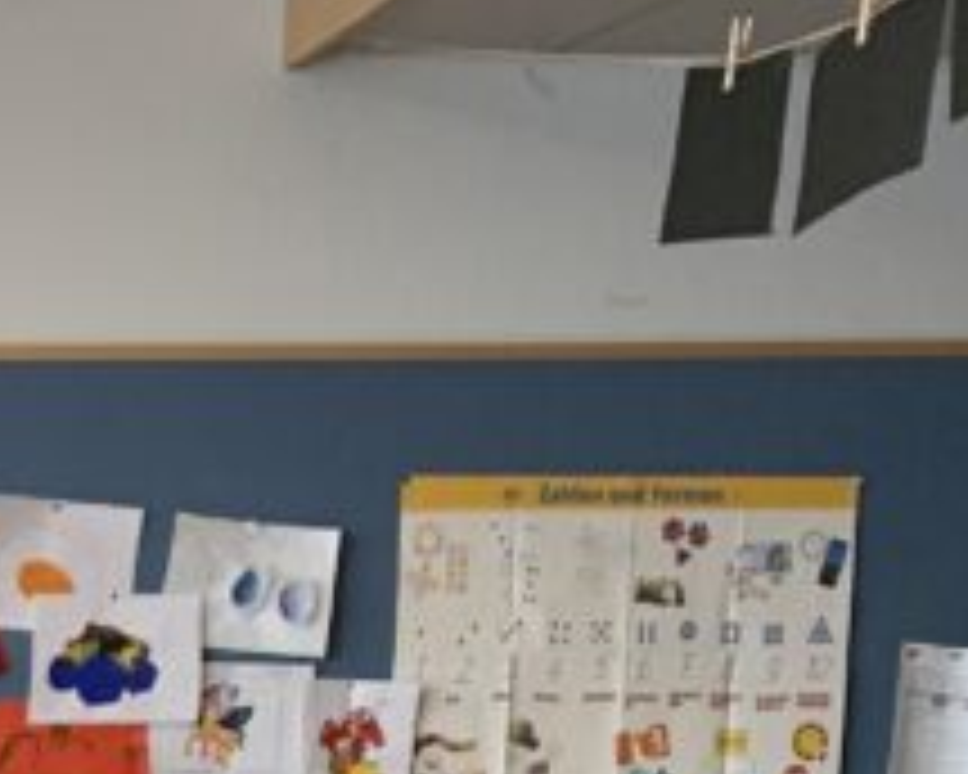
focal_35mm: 121
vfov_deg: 11.3
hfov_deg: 14.3
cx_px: -684
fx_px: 3467
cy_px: 1652
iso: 125
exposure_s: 1/60
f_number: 1.8
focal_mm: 4.25
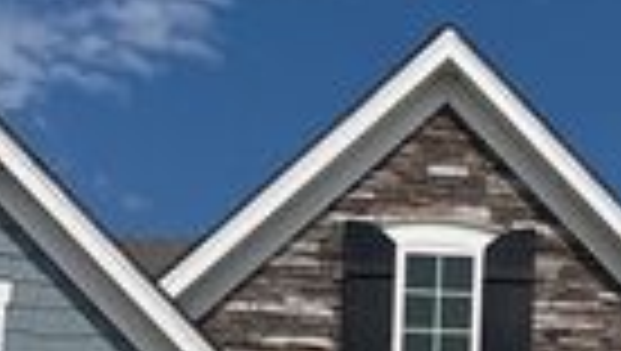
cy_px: 389
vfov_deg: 9.6
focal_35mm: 126
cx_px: 594
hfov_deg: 16.7
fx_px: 2077
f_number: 1.78
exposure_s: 1/14286
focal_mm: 6.76
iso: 80
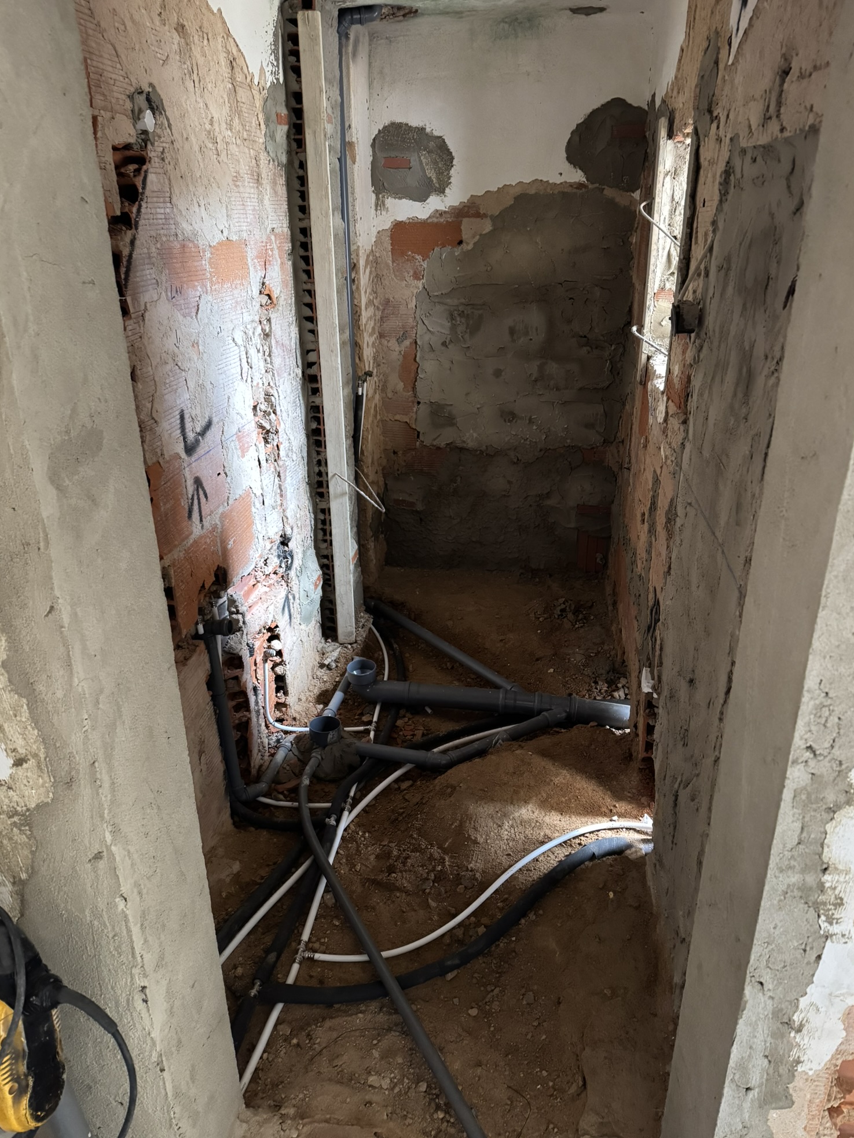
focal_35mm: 25
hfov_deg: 54.9
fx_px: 822
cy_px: 582
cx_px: 426
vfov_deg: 69.4
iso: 1600
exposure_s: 1/29
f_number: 1.78
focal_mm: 6.76
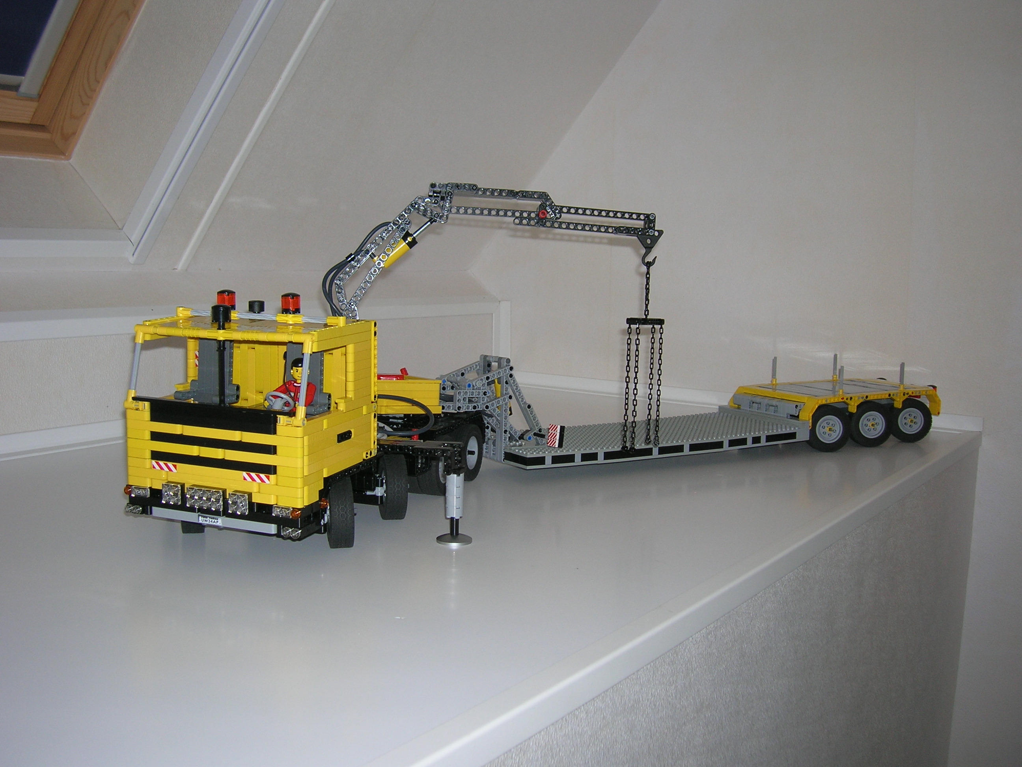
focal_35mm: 36
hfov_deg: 51.4
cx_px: 511
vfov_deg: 39.7
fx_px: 1063
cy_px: 384
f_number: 2.9
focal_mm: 6
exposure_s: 1/60.1
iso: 50
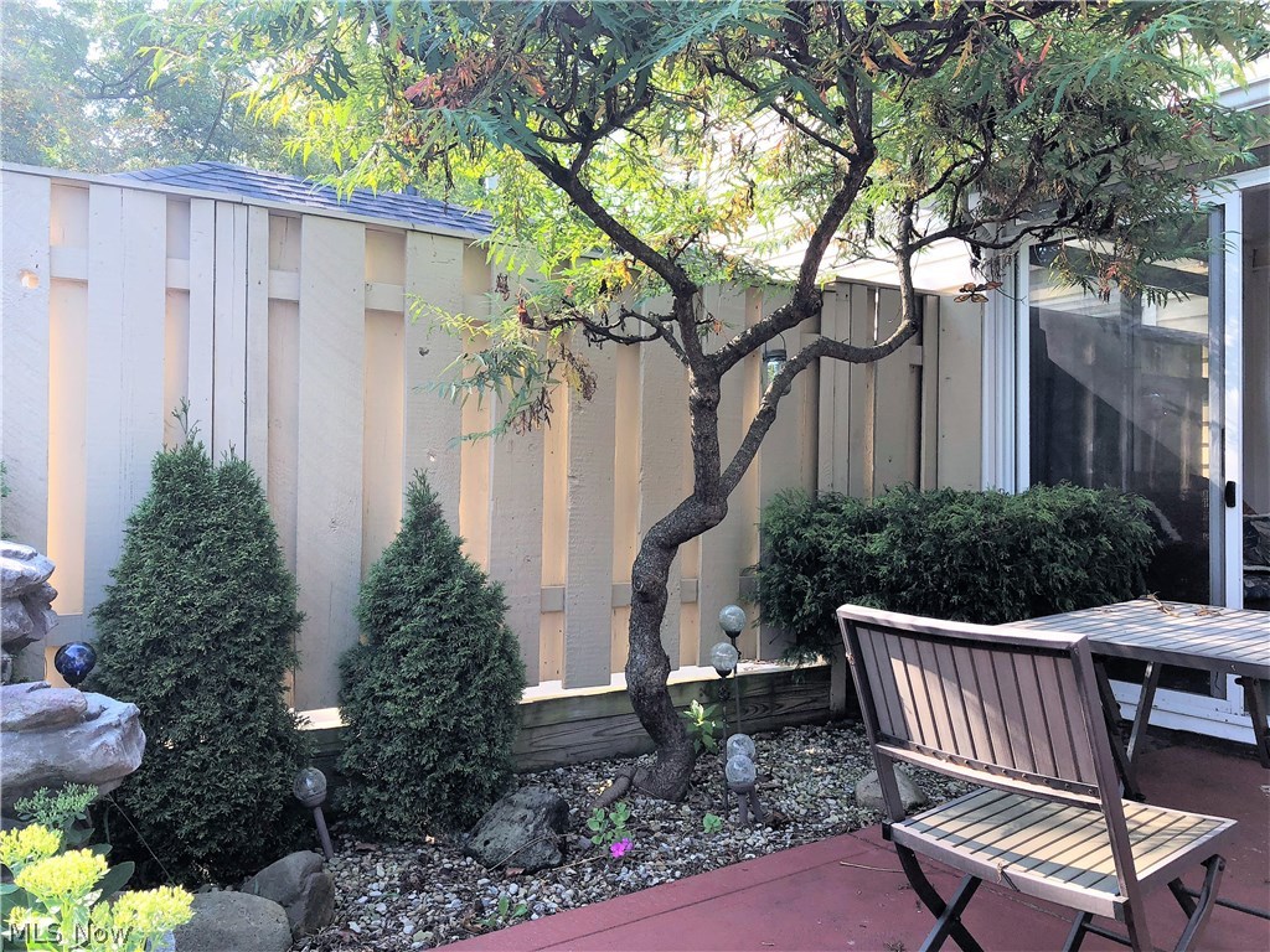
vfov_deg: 49.7
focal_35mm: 28
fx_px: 1027
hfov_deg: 63.4
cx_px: 635
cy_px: 476
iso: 20
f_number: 1.8
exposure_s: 1/226
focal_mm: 3.99
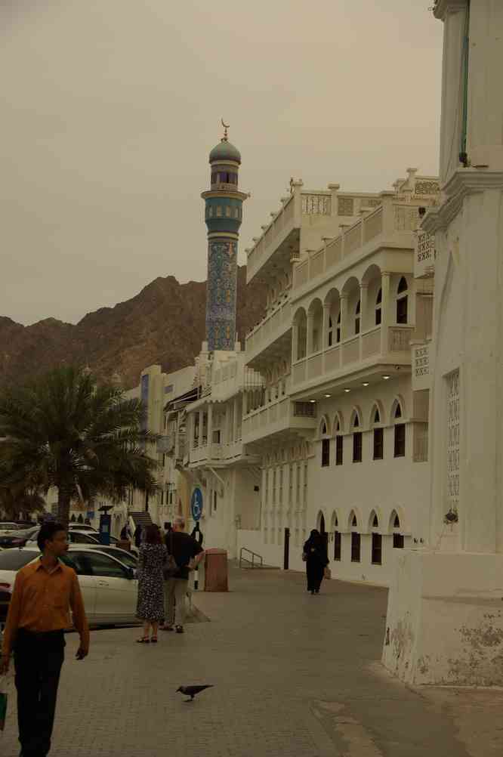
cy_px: 378
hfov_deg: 18.9
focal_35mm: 72
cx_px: 252
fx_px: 1512
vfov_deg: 28.1
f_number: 6.7
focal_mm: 47.5
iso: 100
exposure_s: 1/180
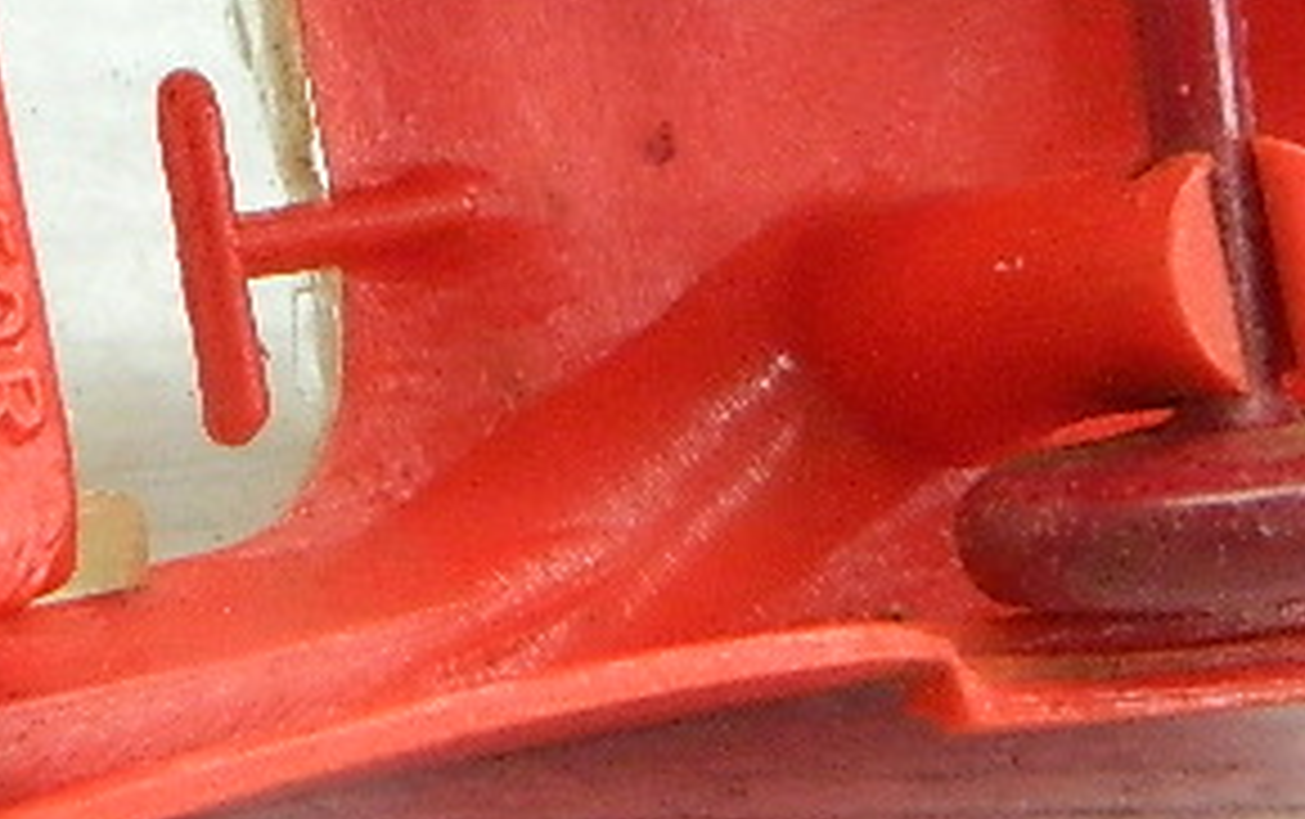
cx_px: 158
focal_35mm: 213
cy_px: -58
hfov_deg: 9.8
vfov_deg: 6.2
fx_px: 7584
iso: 400
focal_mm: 10.2
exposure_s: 1/80
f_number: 3.8
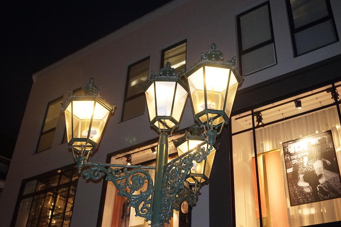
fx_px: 398
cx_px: 170
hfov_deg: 46.4
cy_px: 114
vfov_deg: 31.9
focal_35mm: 42
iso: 2500
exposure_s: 1/100
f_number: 4.5
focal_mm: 28
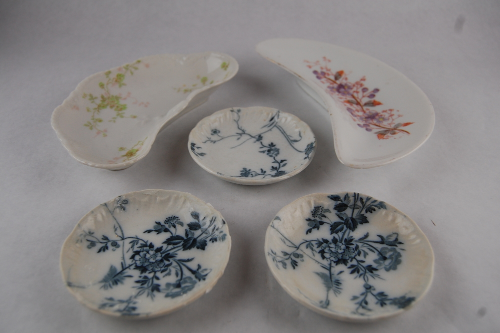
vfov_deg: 38.3
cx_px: 250
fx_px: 479
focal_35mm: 34
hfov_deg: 55.1
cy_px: 166
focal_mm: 23
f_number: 5.6
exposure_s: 1/125
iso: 280
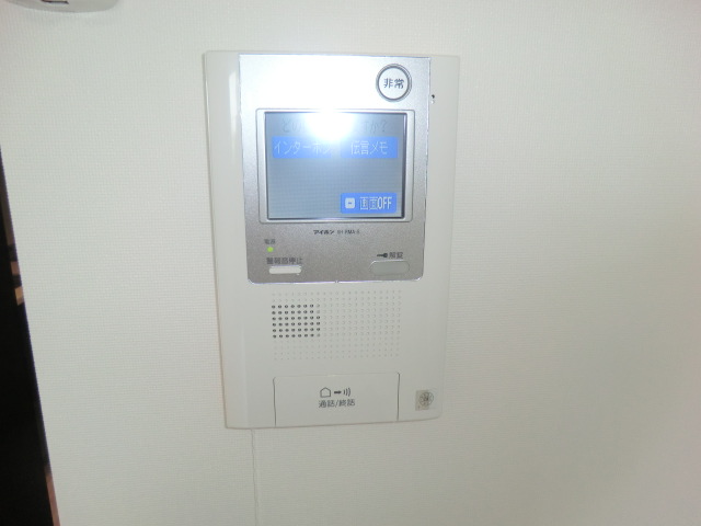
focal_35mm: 24
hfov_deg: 71.6
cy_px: 263
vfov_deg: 56.8
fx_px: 486
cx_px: 350
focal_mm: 4.3
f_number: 3.2
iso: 160
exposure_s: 1/60
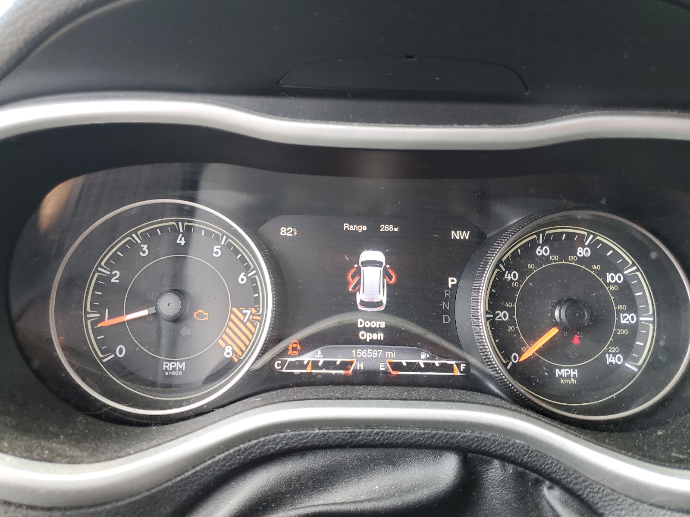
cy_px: 258
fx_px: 518
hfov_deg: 67.3
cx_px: 345
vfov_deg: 53.1
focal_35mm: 26
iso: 51
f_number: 1.5
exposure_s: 1/60.2
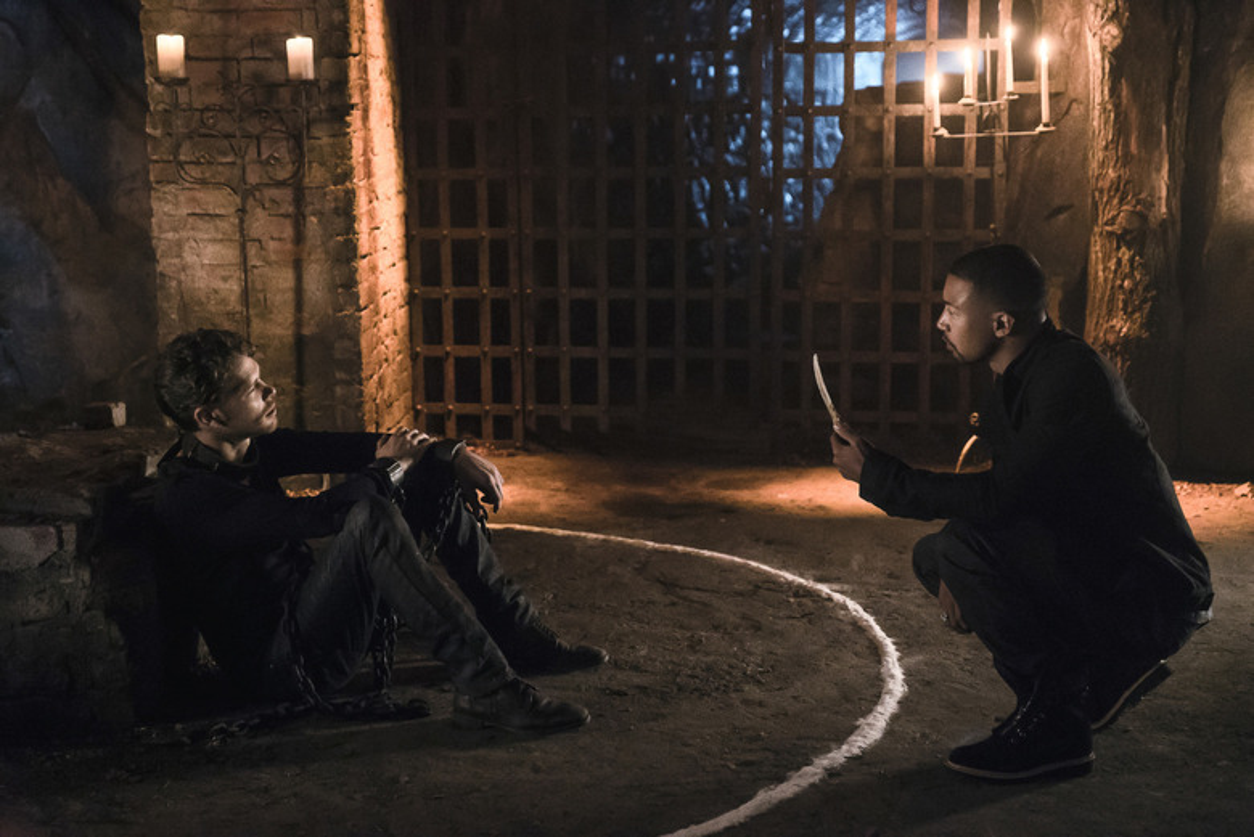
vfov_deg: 24.6
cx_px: 627
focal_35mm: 55
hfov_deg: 36.2
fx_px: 1917
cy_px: 418
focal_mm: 55
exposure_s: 1/80
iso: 6400
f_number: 2.8
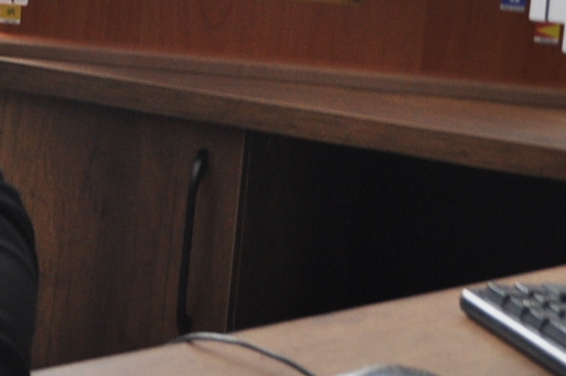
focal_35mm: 138
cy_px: -53
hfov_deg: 14.0
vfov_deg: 9.8
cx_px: -252
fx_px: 2168
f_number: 4
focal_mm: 22
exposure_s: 1/60
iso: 450
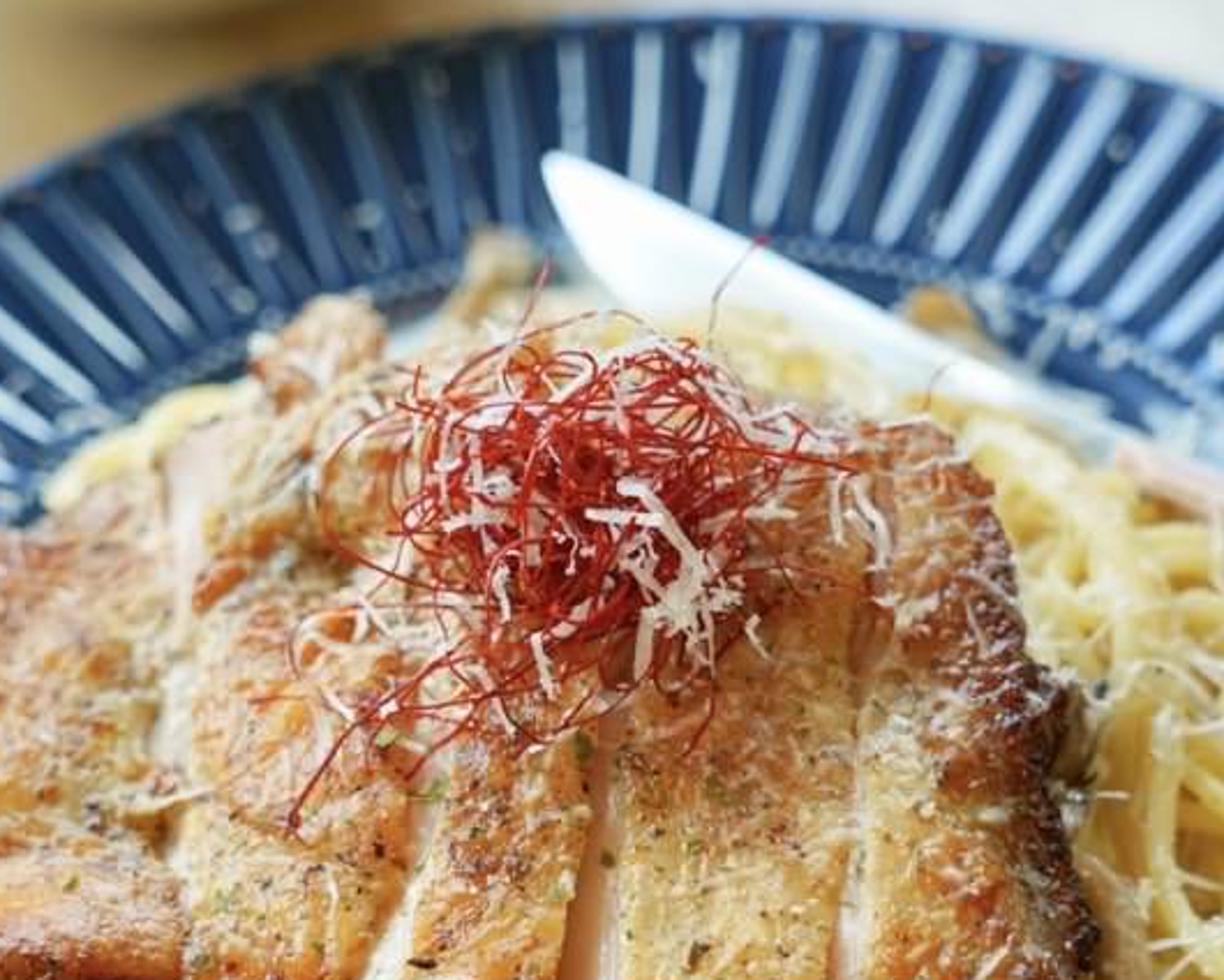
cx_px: 543
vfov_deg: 15.0
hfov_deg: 18.8
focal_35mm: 102
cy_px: 717
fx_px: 3695
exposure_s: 1/60
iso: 125
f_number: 4
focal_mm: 48
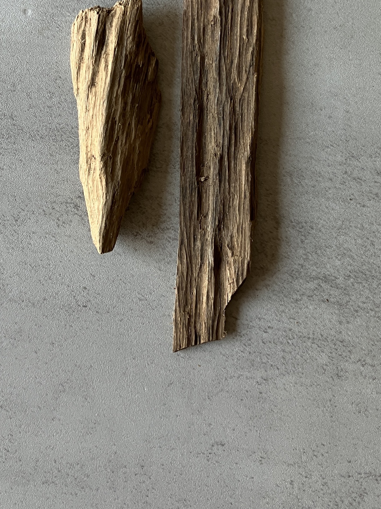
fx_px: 690
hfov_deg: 30.9
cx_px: 179
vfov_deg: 38.7
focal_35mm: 47
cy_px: 95
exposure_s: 1/89
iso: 80
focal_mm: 3.99
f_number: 1.8
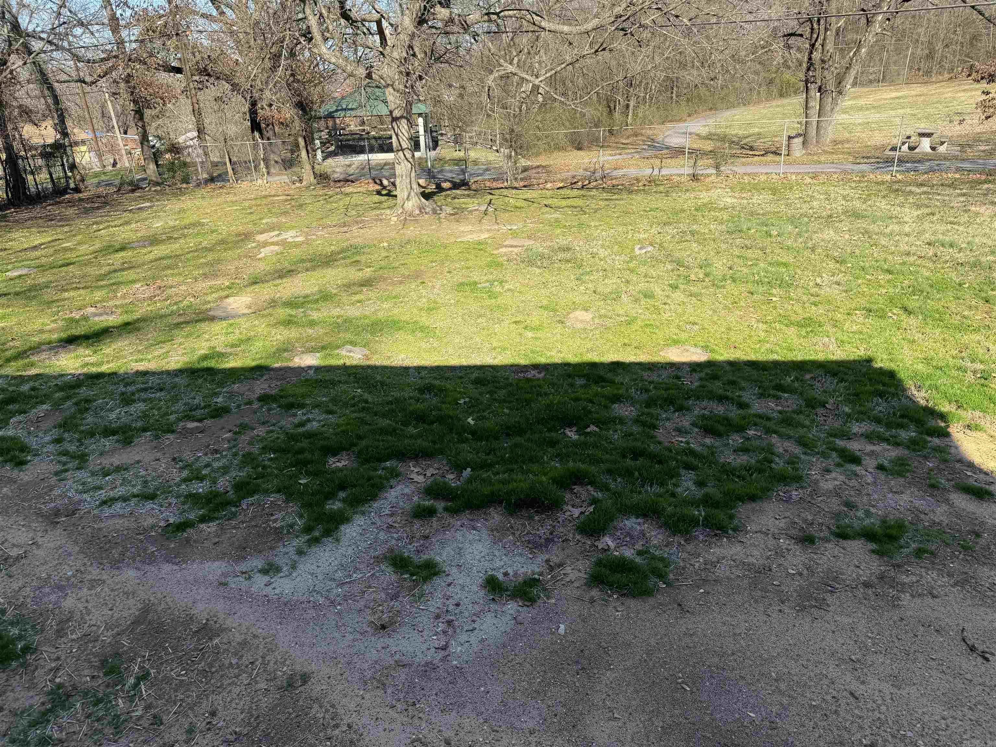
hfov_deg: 71.6
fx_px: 691
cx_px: 498
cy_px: 374
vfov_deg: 56.8
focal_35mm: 24
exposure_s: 1/2174
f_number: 1.78
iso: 80
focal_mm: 6.86
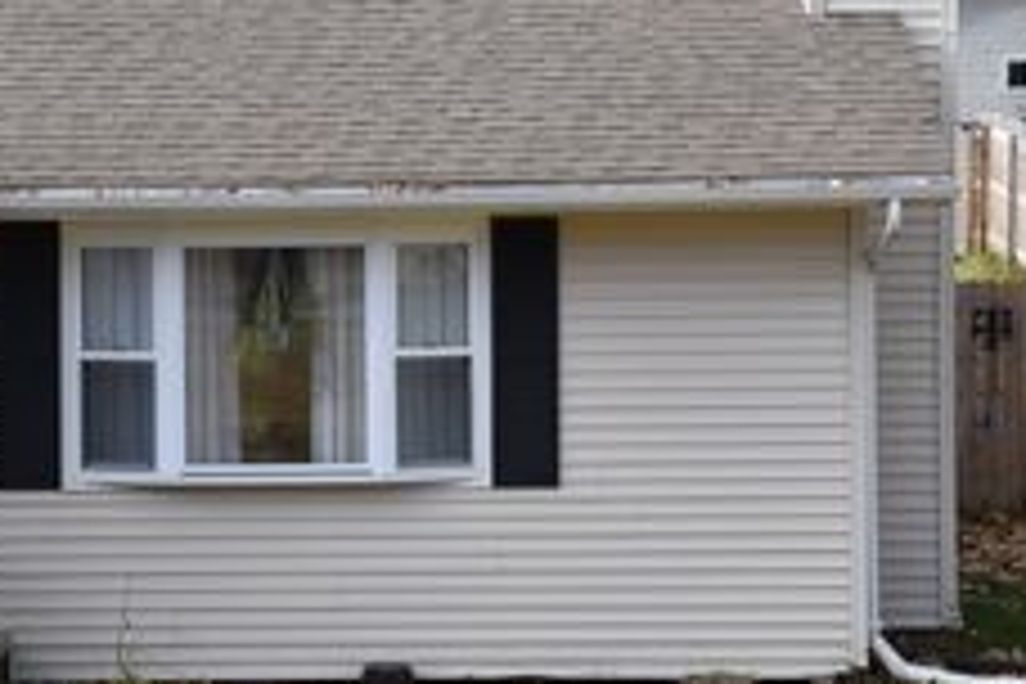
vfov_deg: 9.5
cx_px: 158
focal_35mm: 145
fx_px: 4132
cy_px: 349
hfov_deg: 14.1
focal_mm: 66
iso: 500
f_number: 7.1
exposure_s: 1/800
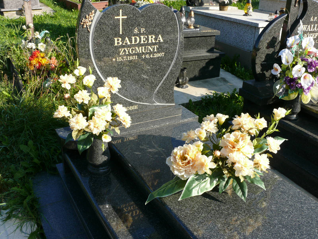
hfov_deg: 52.6
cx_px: 159
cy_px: 120
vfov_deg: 40.7
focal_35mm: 35
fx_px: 322
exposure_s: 1/200
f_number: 5.6
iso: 100
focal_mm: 7.4
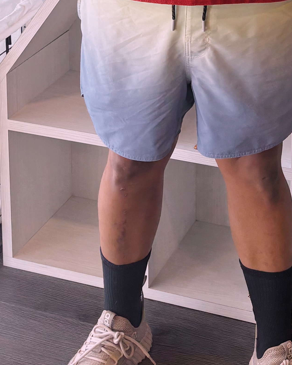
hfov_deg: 16.7
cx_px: 205
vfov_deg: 18.8
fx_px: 994
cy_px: -154
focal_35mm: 92
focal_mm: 5.96
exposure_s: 1/120
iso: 50
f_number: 1.6
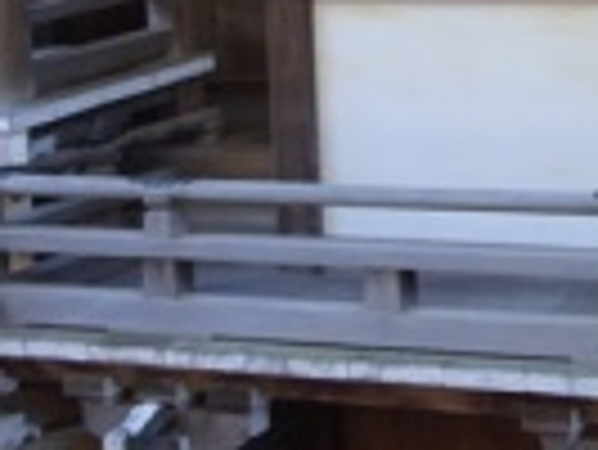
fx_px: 2075
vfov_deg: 11.8
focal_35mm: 120
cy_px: -250
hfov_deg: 15.2
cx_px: 886
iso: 80
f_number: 4
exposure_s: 1/40
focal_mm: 5.43
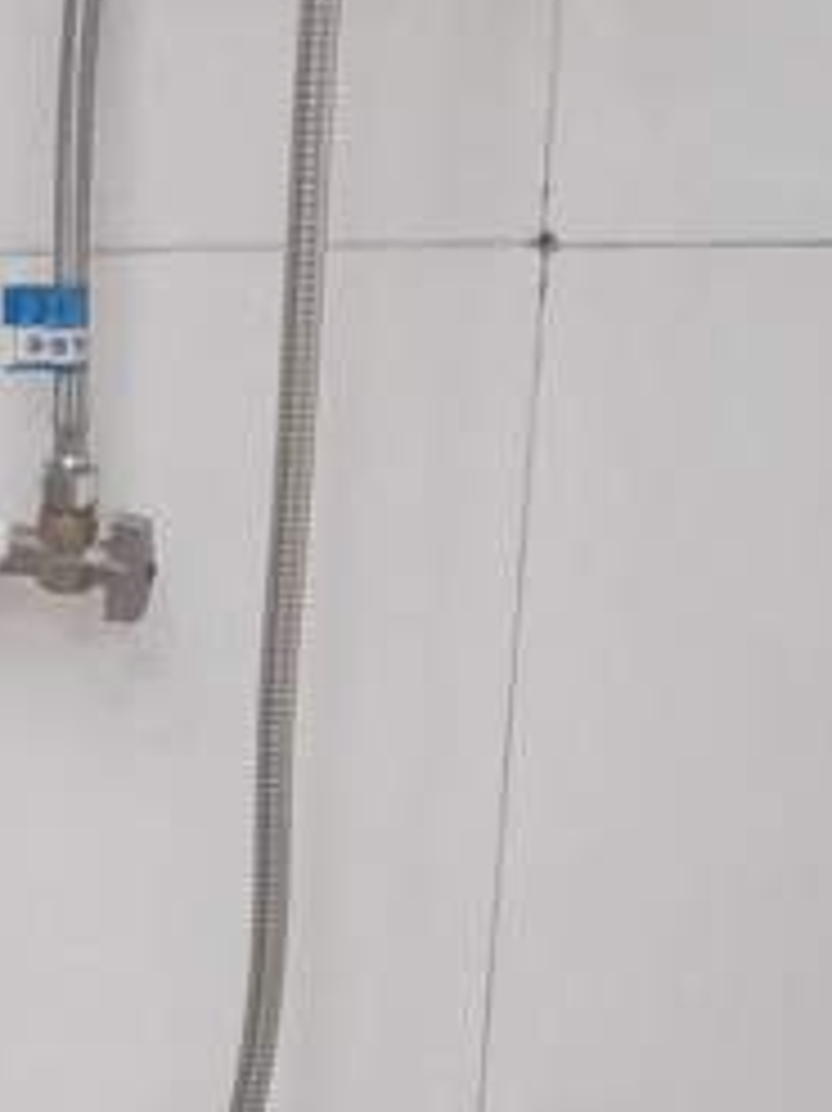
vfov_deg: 20.9
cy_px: 1573
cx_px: 207
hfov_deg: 17.9
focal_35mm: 82
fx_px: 2630
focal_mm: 3.12
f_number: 2.2
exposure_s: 1/33.3
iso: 400
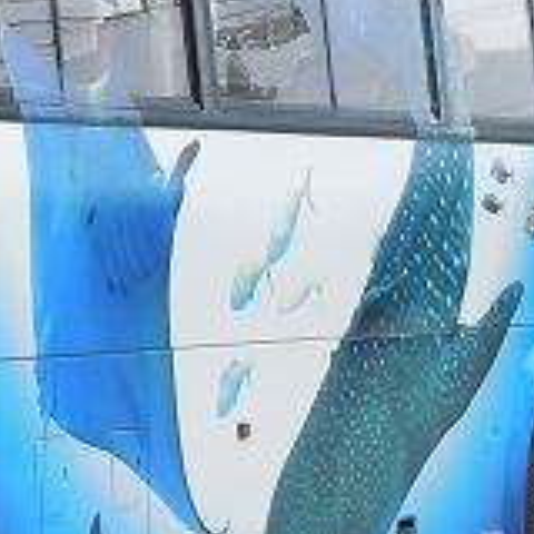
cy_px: 184
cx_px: -487
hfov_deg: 7.1
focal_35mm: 238
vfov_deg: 7.4
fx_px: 4154
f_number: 4.9
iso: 100
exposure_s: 1/320
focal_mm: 9.6
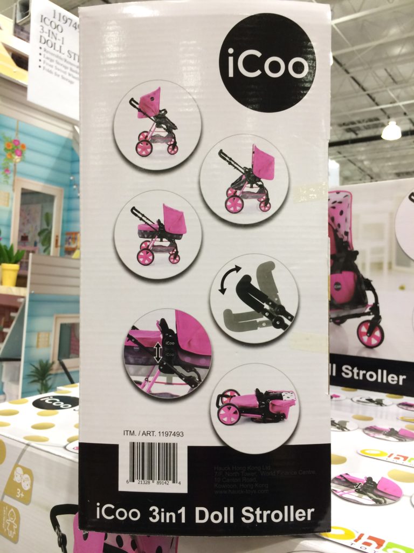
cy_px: 276
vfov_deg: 61.7
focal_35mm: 29
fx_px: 462
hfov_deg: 48.2
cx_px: 207
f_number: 2.2
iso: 100
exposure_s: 1/33
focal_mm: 4.15
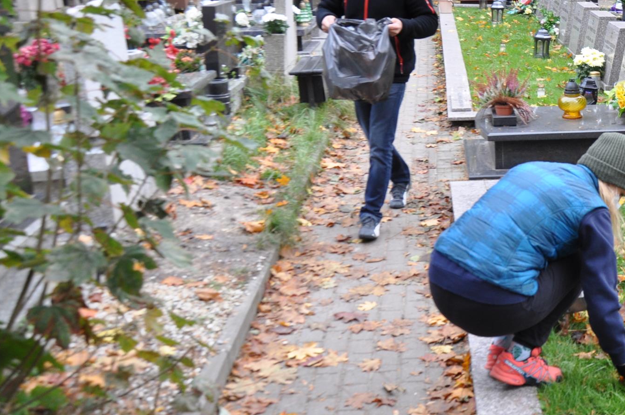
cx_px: 604
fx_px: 971
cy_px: 169
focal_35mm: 56
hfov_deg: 33.1
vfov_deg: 24.1
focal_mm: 18
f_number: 5.6
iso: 400
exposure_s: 1/125
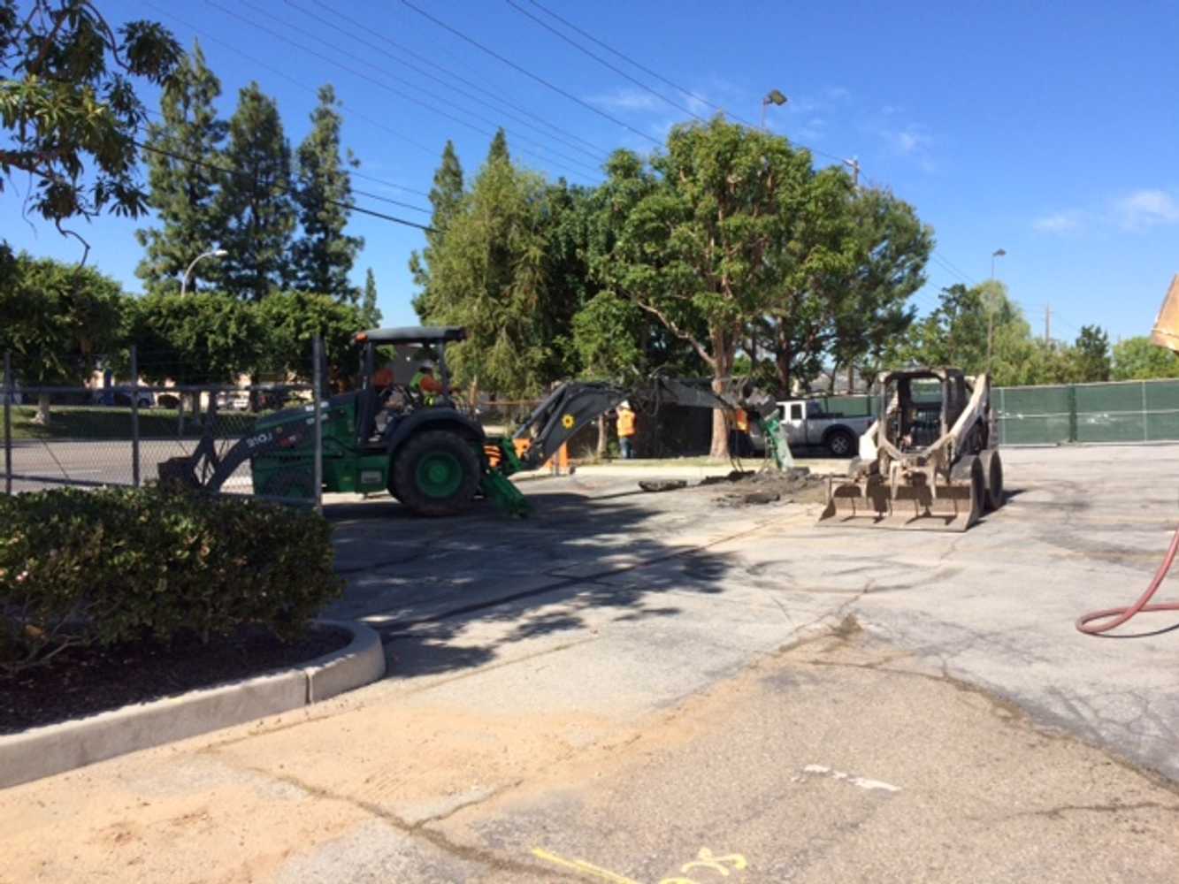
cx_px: 590
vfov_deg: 48.2
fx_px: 988
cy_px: 442
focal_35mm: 29
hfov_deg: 61.7
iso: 32
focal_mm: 4.15
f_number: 2.2
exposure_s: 1/1580
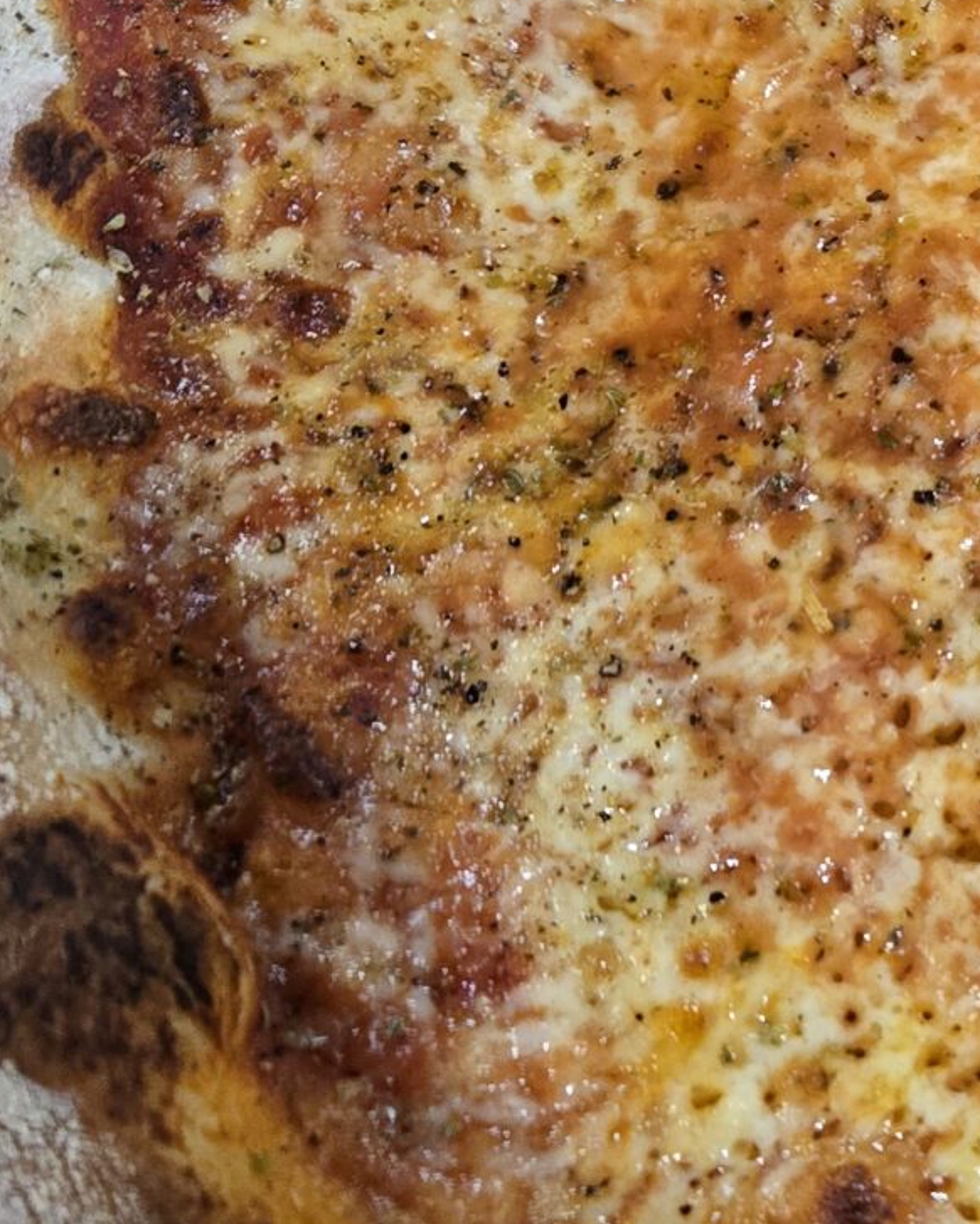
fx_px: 2863
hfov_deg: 17.7
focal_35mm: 79
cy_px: 379
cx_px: 1416
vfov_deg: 24.0
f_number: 1.8
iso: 1000
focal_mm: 5.4
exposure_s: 1/120
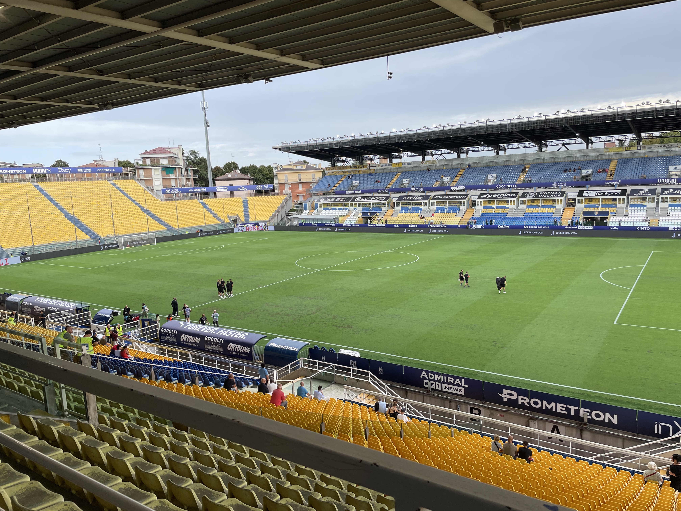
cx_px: 340
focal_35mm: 26
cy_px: 256
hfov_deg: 67.3
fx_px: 511
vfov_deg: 53.1
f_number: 1.6
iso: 32
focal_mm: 4.2
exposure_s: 1/842
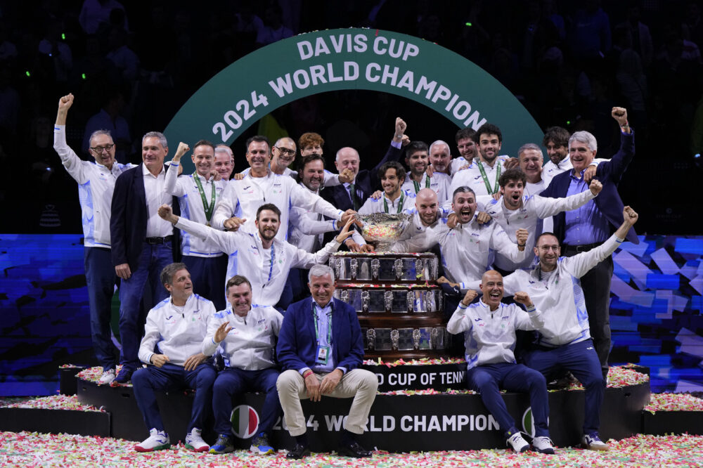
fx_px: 2089
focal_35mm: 107
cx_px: 352
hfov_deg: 19.1
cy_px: 234
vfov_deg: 12.8
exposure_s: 1/2000
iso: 2000
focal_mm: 107
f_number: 3.2
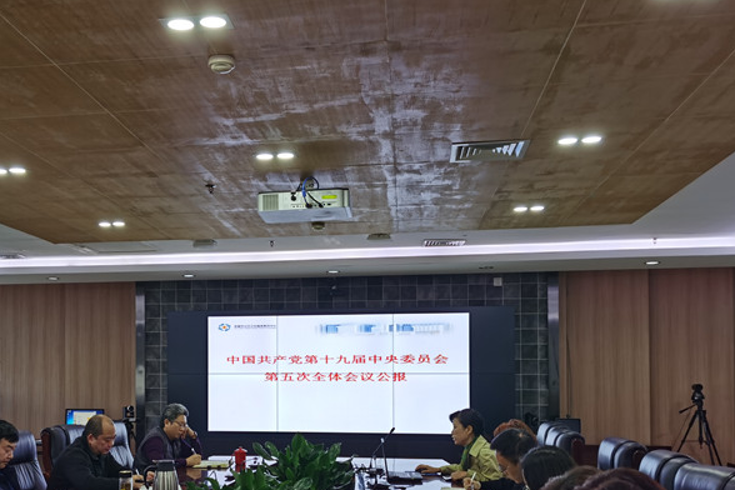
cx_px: 251
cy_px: 359
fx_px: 878
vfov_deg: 30.7
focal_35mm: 43
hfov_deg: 44.8
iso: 50
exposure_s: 1/100
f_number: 1.6
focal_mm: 5.56
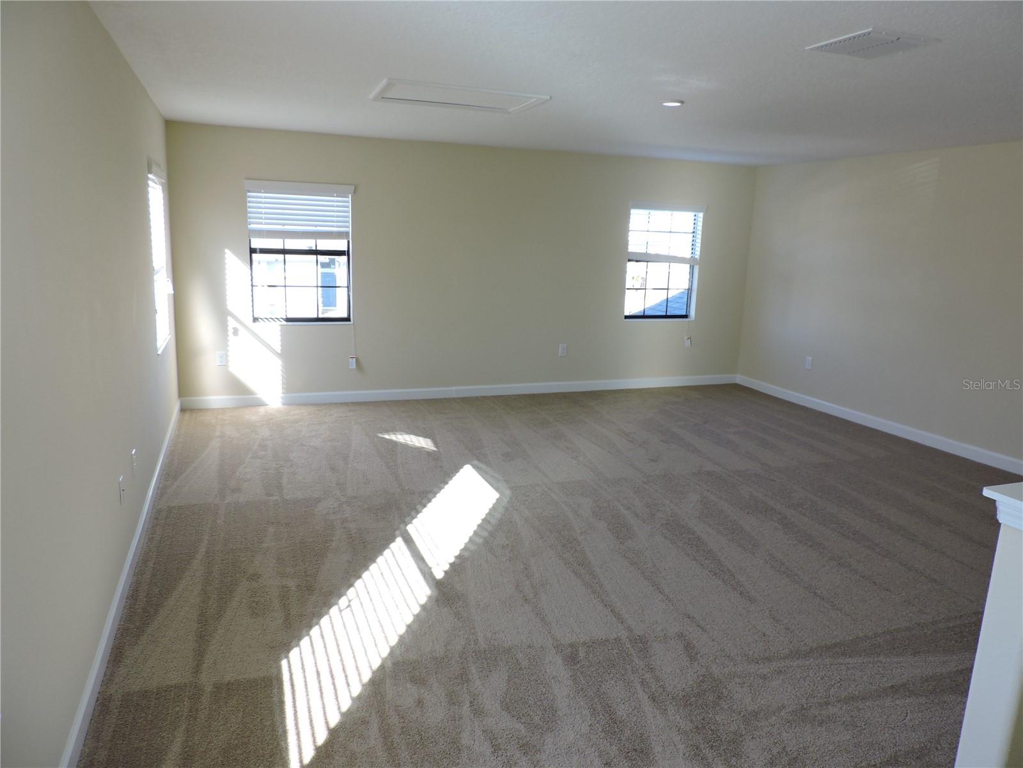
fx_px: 709
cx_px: 512
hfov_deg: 71.6
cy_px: 384
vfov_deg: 56.8
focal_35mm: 24
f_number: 3
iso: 100
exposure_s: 1/40
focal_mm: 4.3
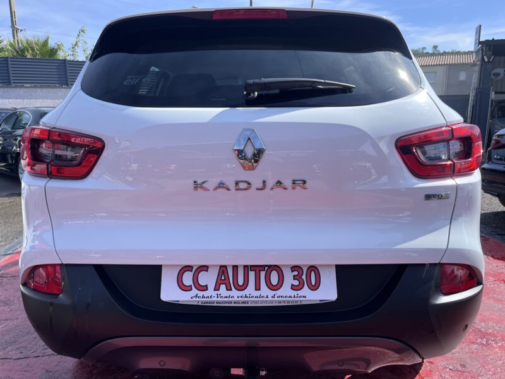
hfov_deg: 67.3
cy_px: 190
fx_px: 379
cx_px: 252
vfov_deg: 53.1
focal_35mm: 26
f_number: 1.6
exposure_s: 1/1477
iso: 50
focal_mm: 5.1
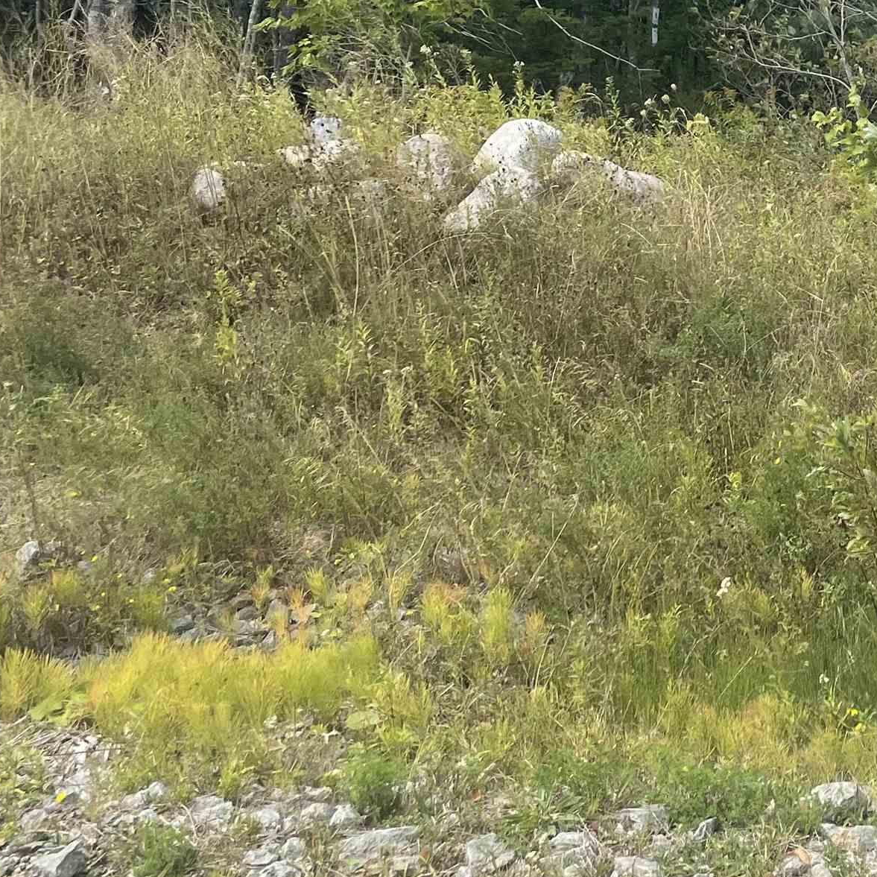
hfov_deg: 26.5
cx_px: 943
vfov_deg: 27.5
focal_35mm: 60
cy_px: 71
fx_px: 1720
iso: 32
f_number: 1.6
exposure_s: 1/1473
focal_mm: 4.2
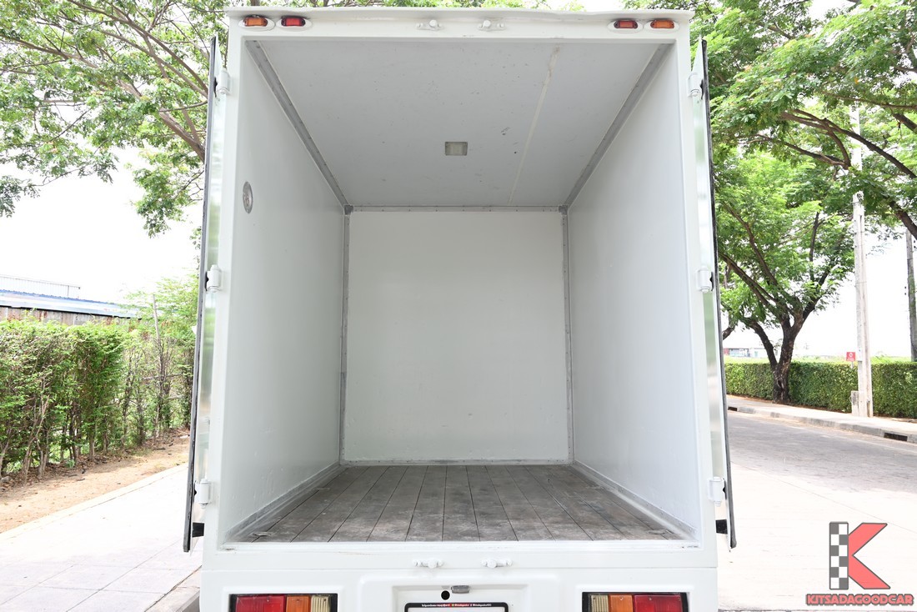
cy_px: 306
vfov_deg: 53.2
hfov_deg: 73.7
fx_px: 611
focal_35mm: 24
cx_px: 458
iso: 100
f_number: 6.7
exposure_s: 1/45
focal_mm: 24
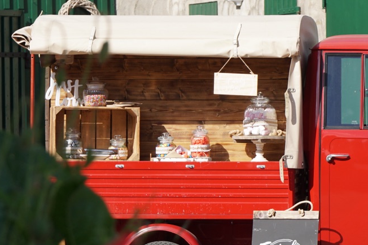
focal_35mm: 290
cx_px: 261
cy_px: 139
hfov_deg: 7.1
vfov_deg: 4.7
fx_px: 2963
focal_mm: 70
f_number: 7.1
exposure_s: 1/250
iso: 100
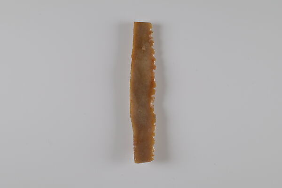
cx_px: 141
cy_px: 94
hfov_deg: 33.4
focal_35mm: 60
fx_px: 470
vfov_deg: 22.6
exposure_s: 1/40
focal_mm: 40
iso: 125
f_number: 16
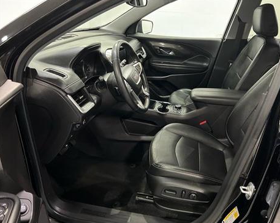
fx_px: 232
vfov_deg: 51.5
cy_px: 113
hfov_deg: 62.1
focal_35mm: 28
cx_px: 153
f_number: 1.5
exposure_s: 1/30
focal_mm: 5.7
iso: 640
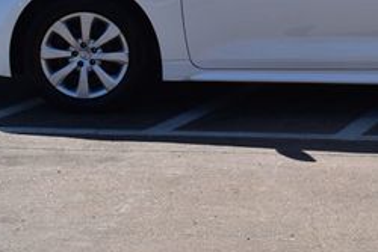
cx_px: 396
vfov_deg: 9.9
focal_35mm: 138
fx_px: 1450
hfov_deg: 14.6
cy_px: 6
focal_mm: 36
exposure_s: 1/500
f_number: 11
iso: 250
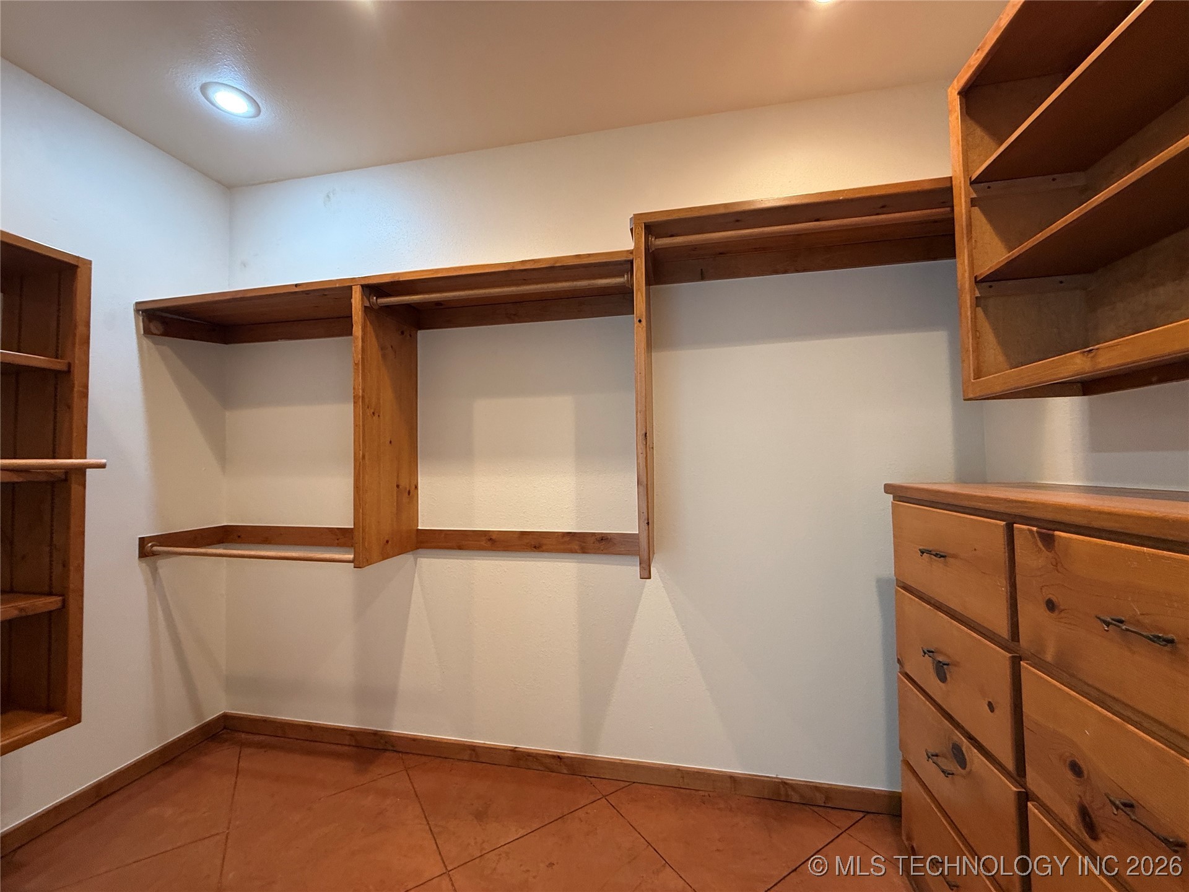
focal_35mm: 14
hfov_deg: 102.1
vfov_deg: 85.7
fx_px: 481
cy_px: 446
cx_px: 594
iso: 250
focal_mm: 2.22
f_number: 2.2
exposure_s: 1/60
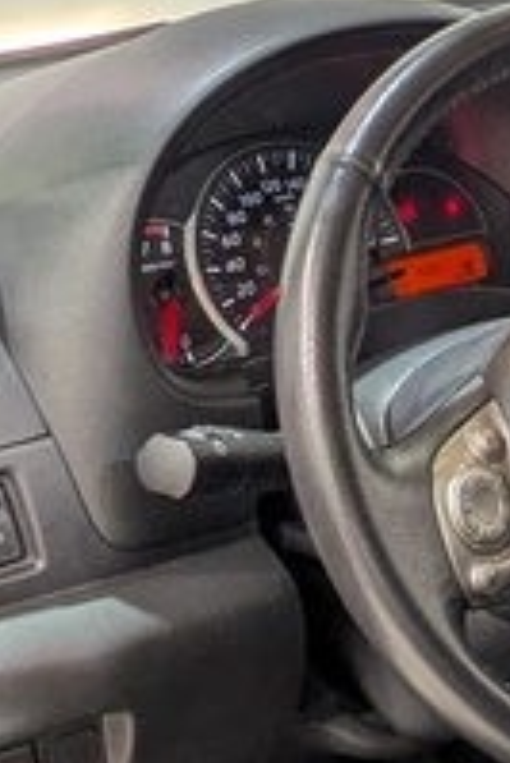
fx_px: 1591
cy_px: 583
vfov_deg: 26.6
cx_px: 729
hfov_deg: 16.8
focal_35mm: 75
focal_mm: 1.83
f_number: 2.2
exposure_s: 1/33.3
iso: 55
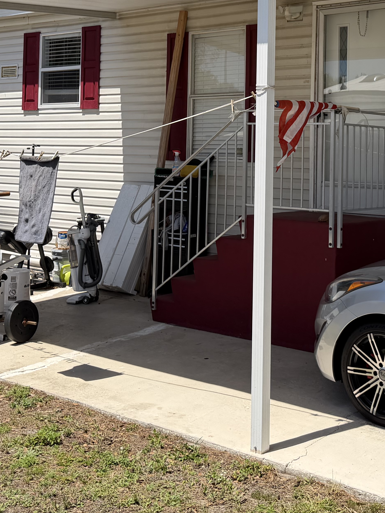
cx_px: 248
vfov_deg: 34.1
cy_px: 114
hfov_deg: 26.4
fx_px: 816
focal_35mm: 55
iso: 80
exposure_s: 1/4167
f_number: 1.78
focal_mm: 6.76
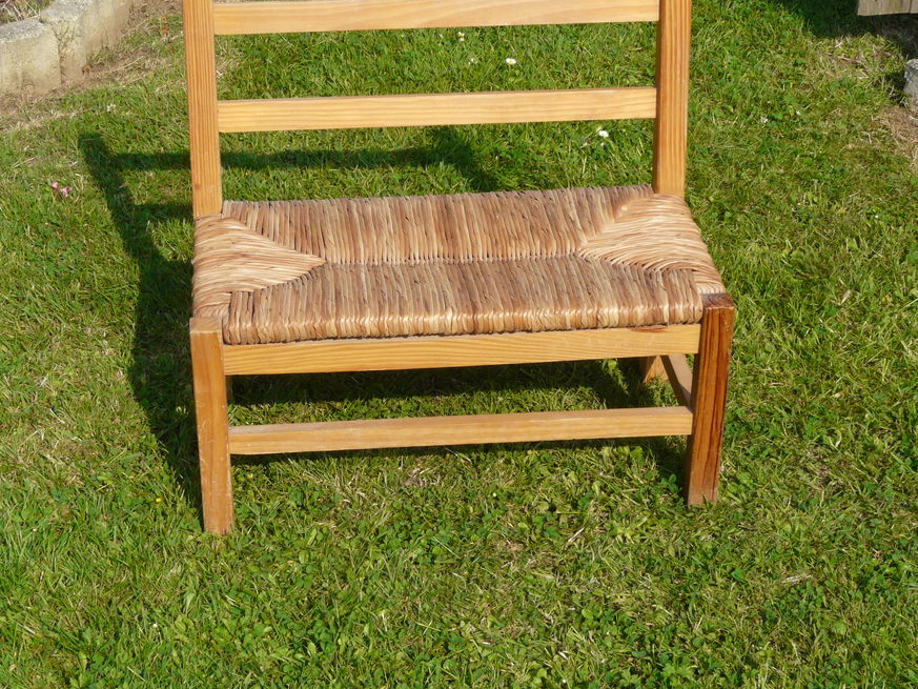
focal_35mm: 71
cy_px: 298
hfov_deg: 27.4
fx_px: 1883
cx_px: 433
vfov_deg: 20.7
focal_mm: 10.2
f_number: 5.6
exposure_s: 1/320
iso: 100
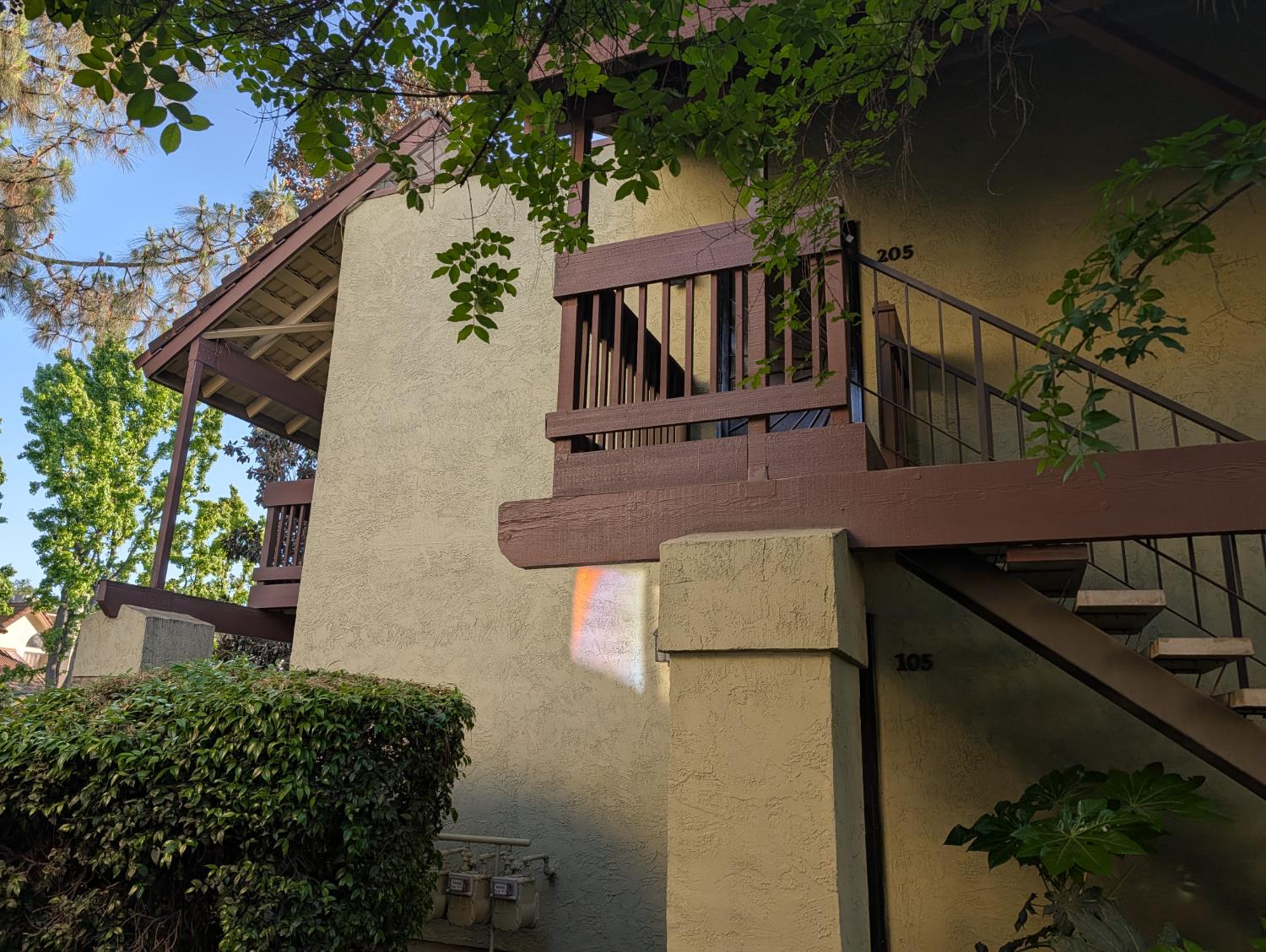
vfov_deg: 56.9
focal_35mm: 24
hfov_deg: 71.5
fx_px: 879
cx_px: 633
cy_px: 476
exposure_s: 1/354
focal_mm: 6.9
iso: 21
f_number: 1.68
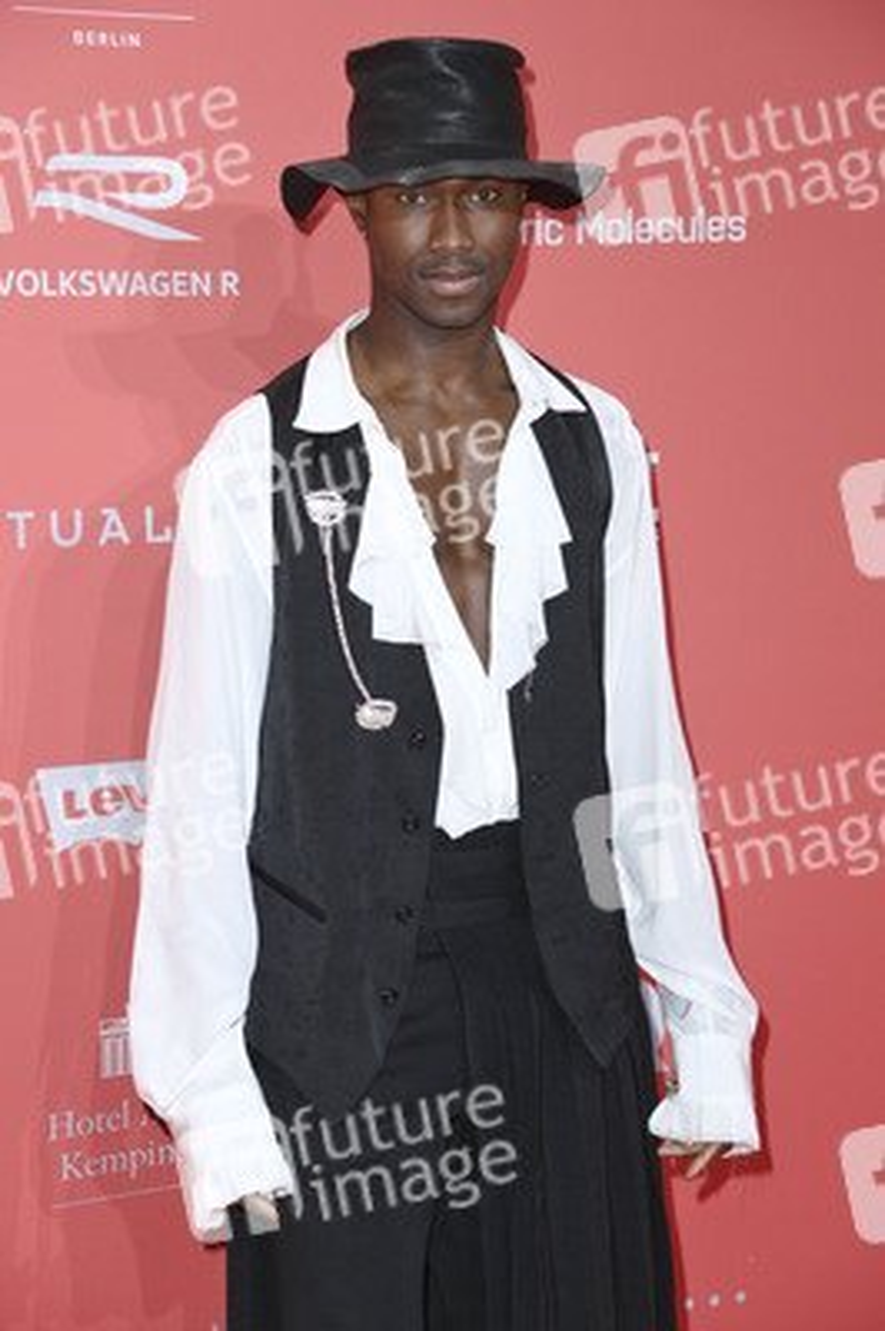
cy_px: 666
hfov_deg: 14.8
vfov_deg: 22.2
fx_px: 3398
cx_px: 442
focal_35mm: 92
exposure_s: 1/250
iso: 1000
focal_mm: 92
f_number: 5.6
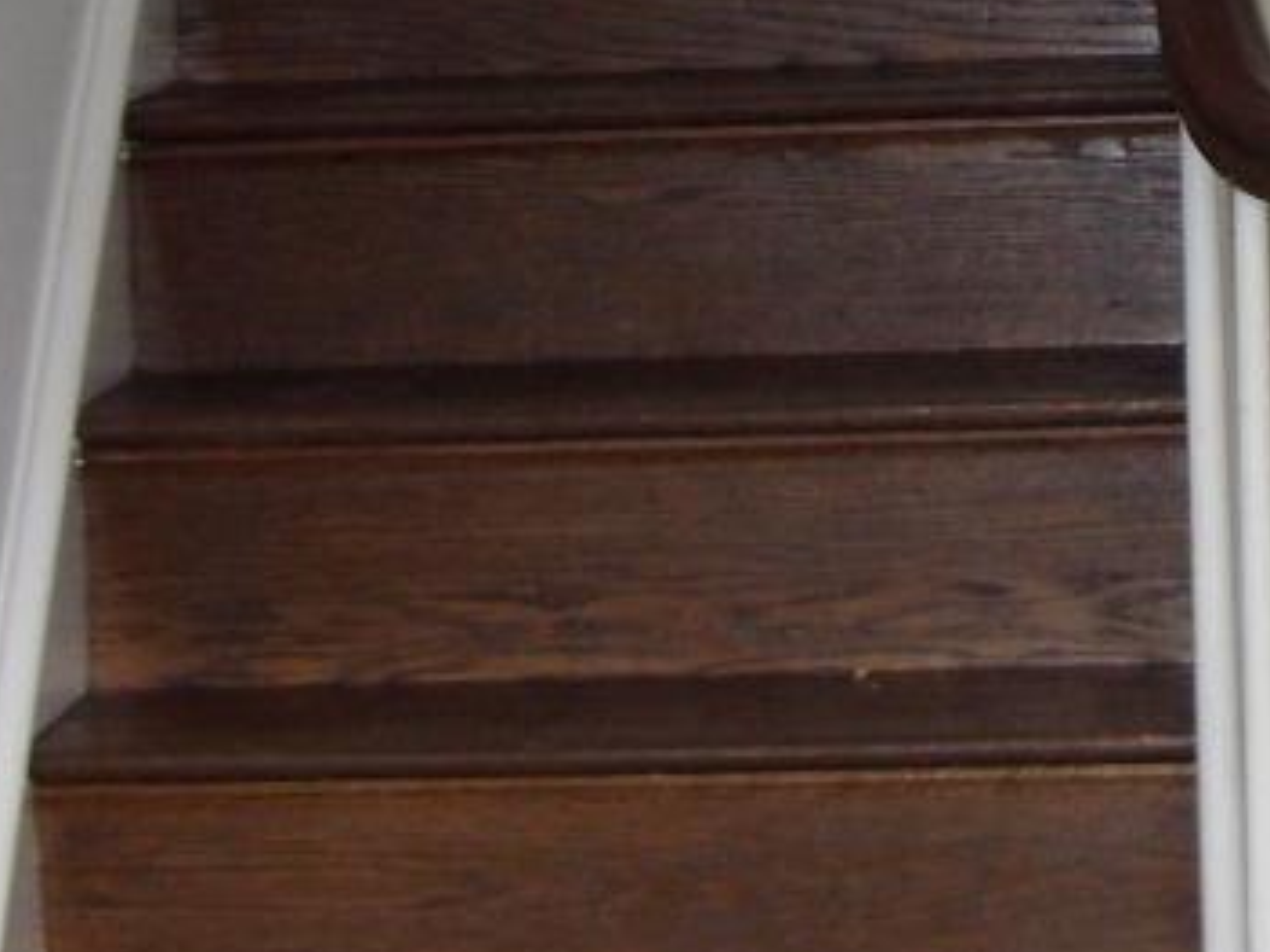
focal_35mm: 156
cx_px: 1335
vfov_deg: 9.4
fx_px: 5721
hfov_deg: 12.5
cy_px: -167
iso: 100
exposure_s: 1/30
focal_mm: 6.3
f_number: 2.8
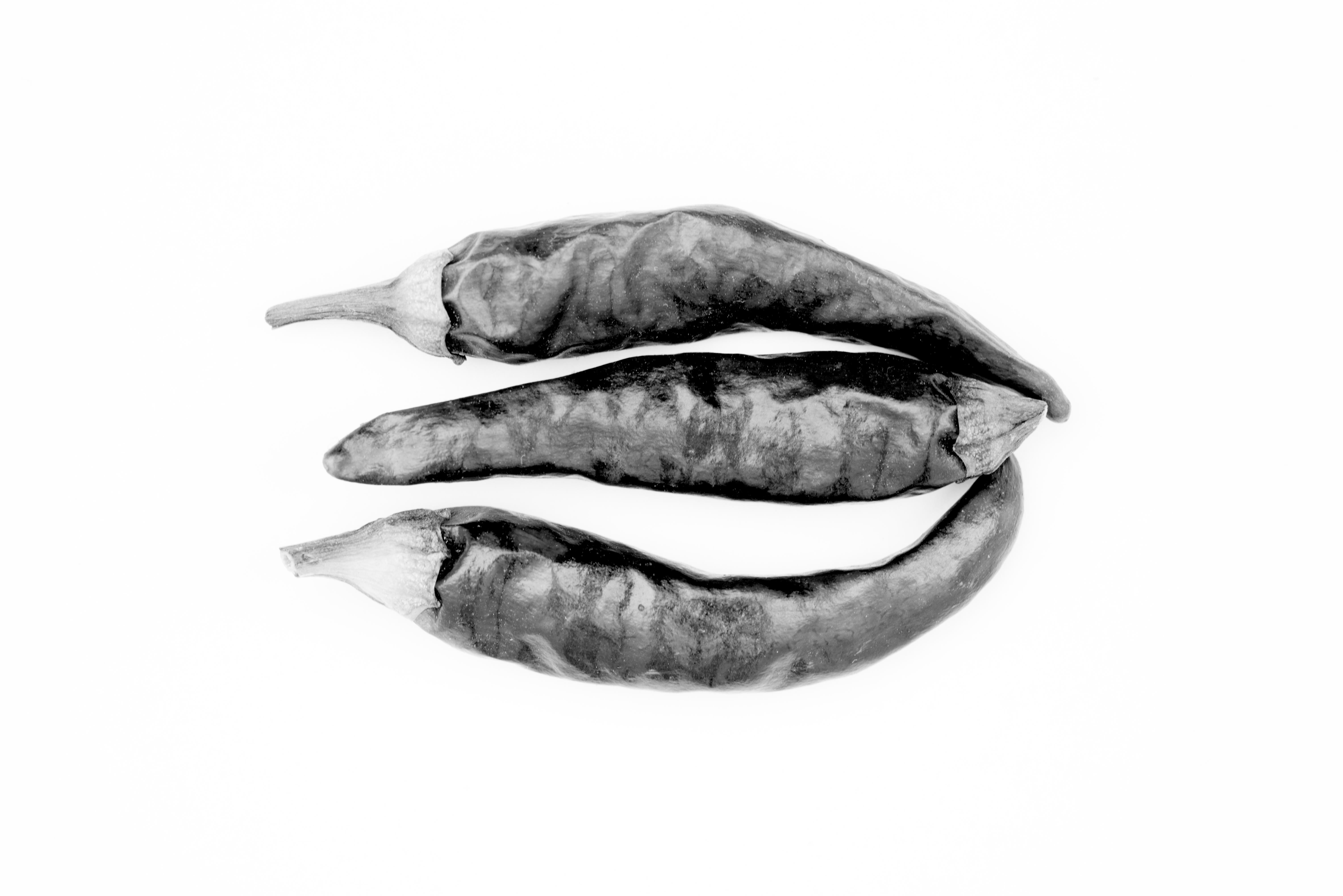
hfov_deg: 19.4
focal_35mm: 105
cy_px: 448
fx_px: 3918
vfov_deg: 13.1
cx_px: 672
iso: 100
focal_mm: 105
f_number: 16
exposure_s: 1/15
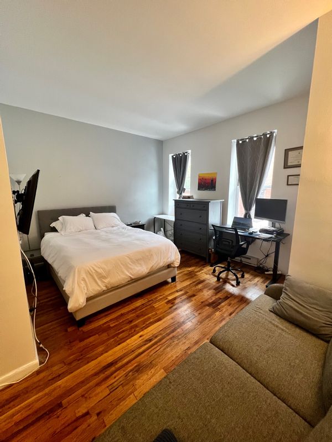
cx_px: 166
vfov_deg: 106.2
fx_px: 166
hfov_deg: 89.9
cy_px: 221
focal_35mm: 13
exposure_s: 1/60
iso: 160
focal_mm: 1.57
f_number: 1.8
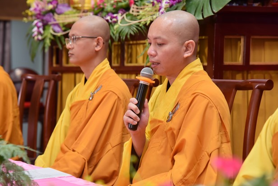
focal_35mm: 111
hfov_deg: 18.4
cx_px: 132
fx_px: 858
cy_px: 94
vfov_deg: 12.4
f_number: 5
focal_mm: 105
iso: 1000
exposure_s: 1/125
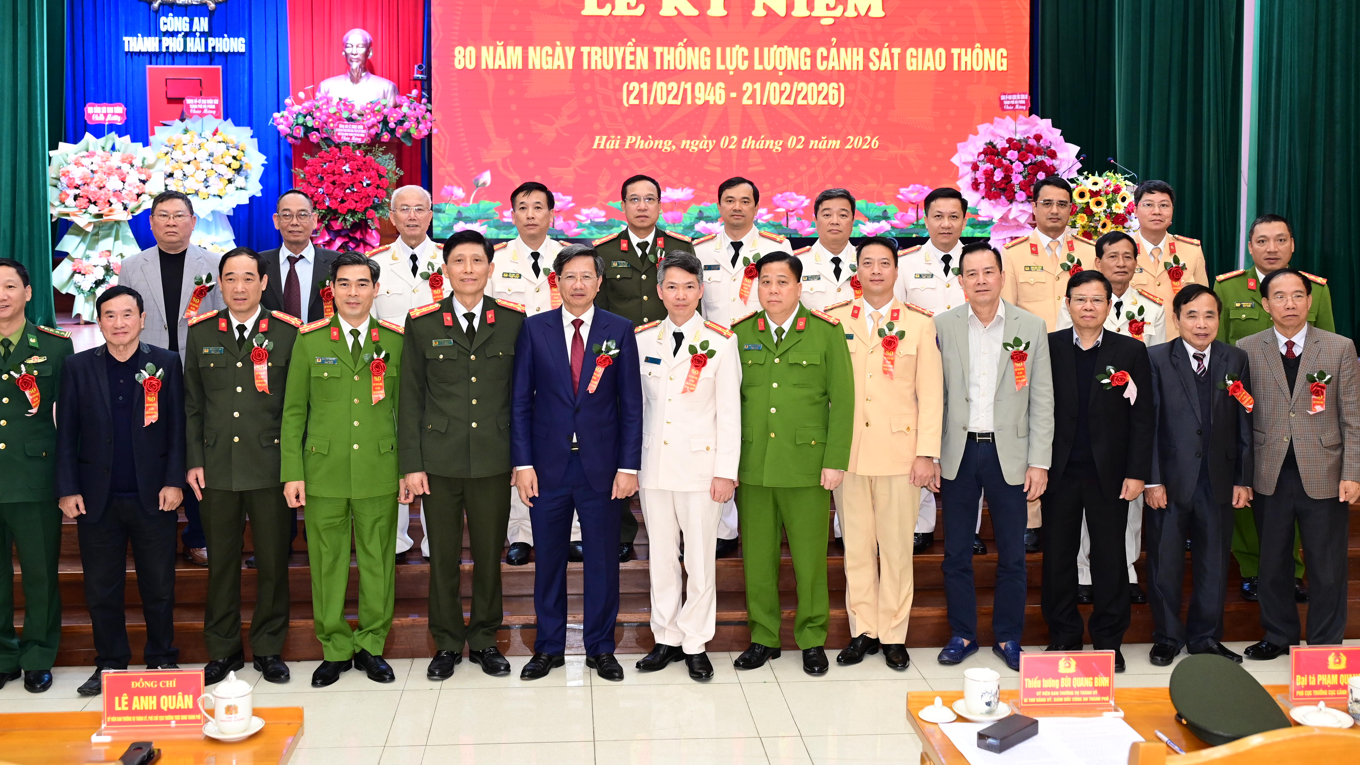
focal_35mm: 40
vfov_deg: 29.5
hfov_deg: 50.5
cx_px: 654
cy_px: 252
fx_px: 1442
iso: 2000
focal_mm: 33
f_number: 4
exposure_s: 1/160
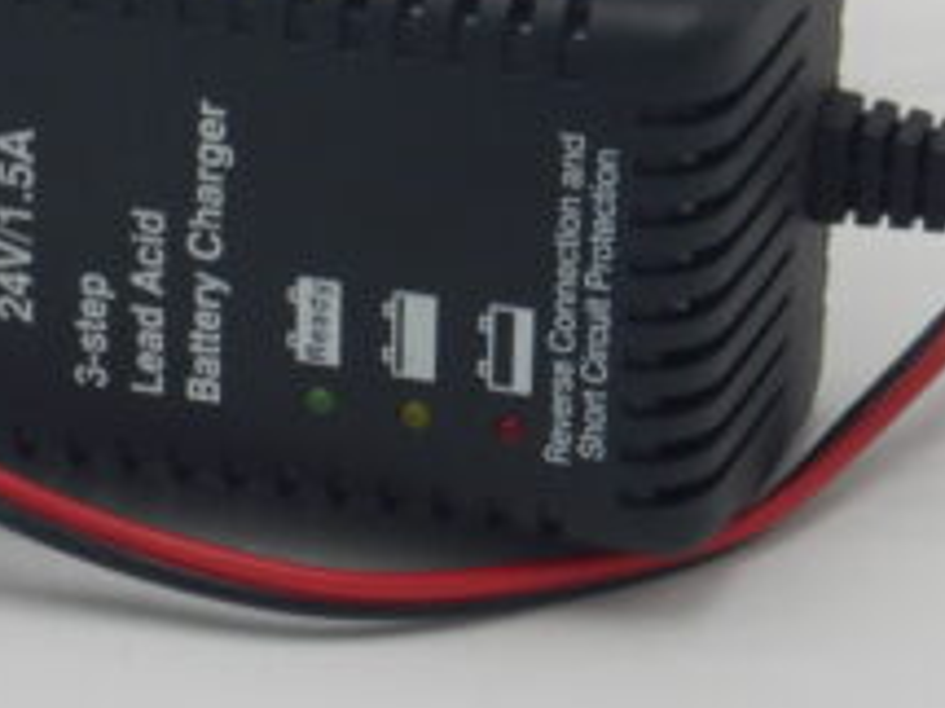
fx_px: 8376
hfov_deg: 6.5
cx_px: 237
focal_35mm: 307
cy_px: 185
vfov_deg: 4.8
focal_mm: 19.7
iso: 125
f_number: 4.8
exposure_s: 1/100
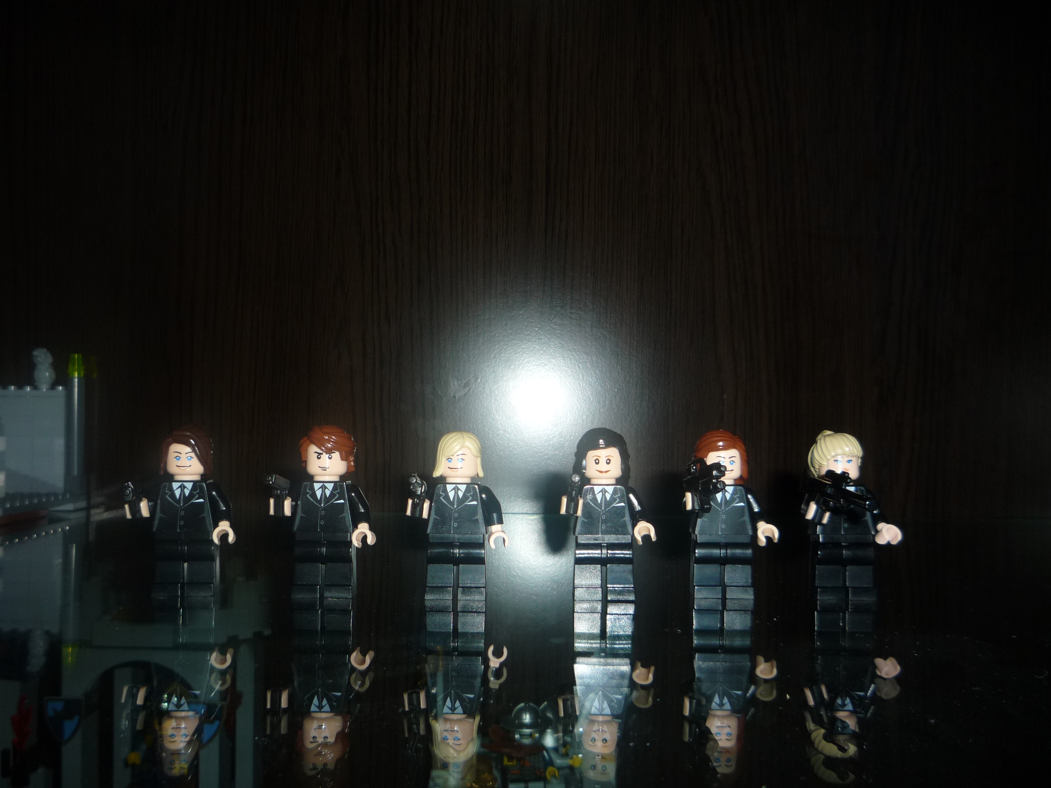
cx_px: 526
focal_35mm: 30
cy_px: 394
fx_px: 911
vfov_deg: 46.8
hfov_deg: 60.0
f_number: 4
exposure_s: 1/30
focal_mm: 5.2
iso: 100
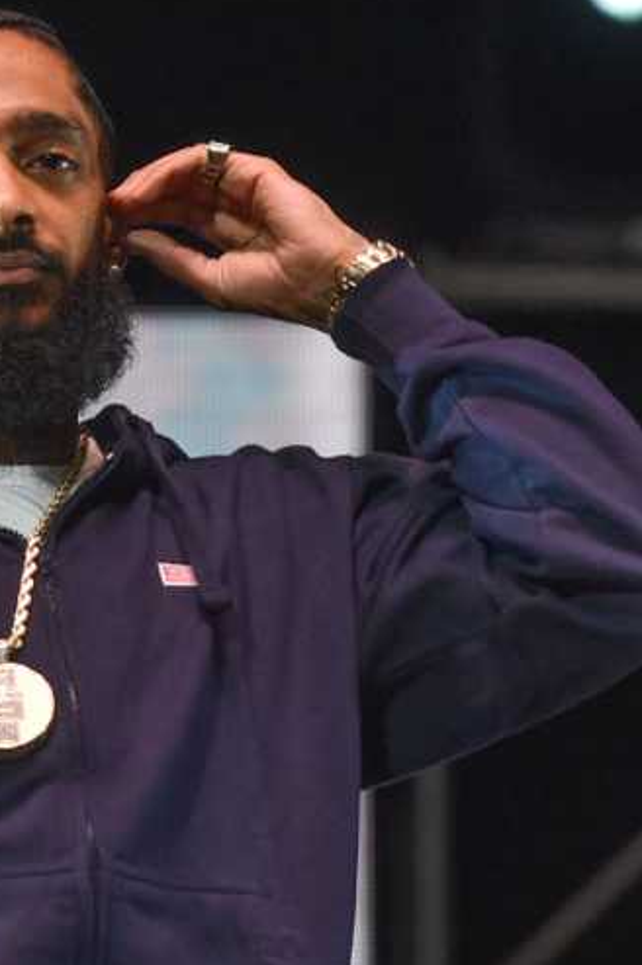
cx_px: -45
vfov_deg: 6.5
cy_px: 590
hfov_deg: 4.3
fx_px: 8518
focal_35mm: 318
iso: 4000
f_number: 3.2
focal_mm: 140
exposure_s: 1/400
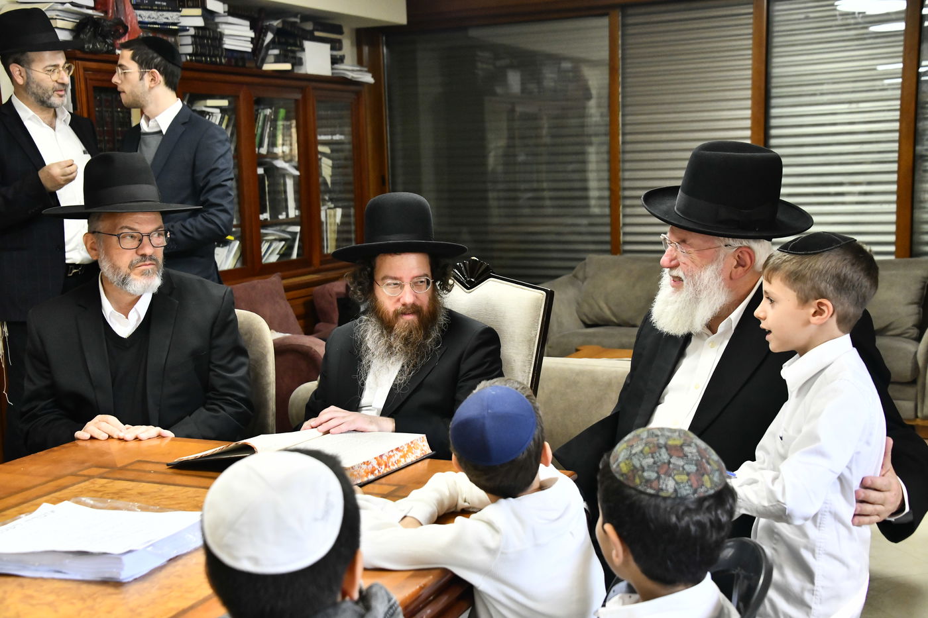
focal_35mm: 48
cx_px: 464
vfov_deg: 28.1
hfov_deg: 41.1
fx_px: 1237
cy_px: 309
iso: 2500
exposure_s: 1/160
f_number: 5.6
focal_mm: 48
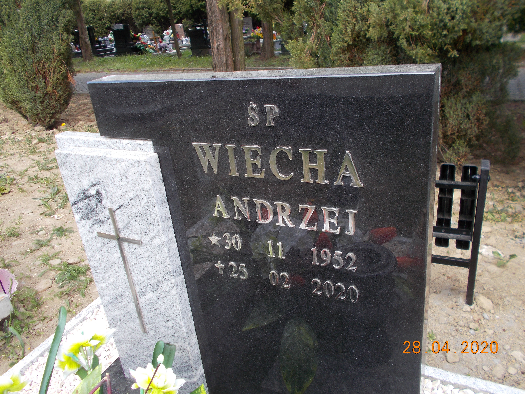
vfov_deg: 46.8
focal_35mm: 30
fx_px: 455
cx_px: 262
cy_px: 197
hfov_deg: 60.0
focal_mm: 5.3
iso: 80
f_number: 3.4
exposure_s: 1/125
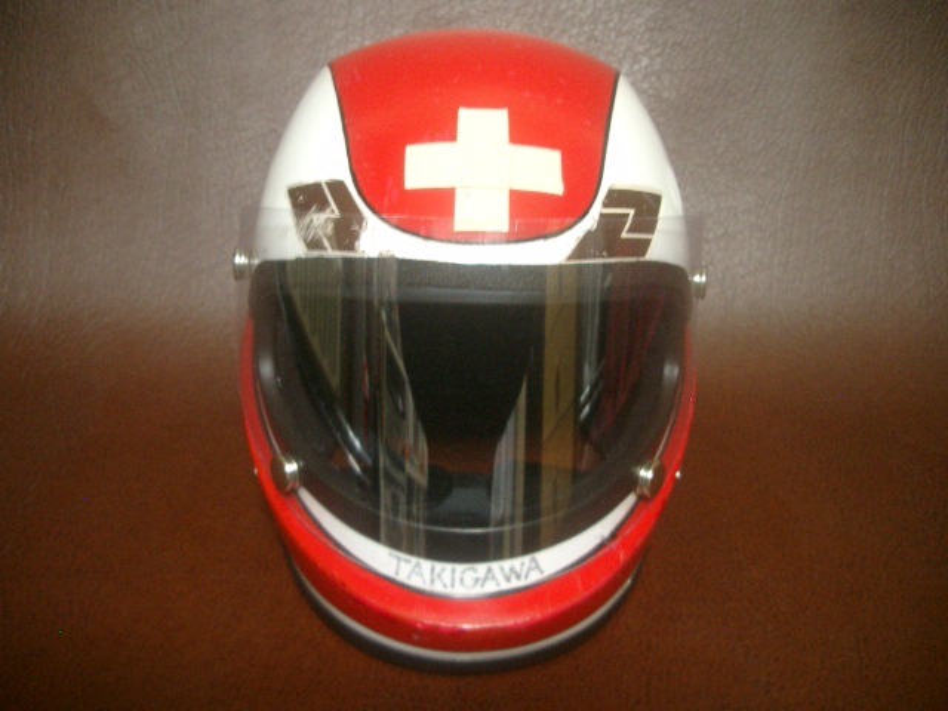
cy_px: 356
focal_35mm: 37
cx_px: 474
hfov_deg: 50.1
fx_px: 1013
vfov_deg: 38.7
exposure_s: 1/8
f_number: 2.6
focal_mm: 7.6
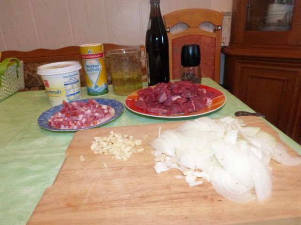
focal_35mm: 25
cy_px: 112
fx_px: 217
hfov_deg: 69.4
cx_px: 150
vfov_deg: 54.9
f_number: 2.8
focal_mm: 4.5
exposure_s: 1/60
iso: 800
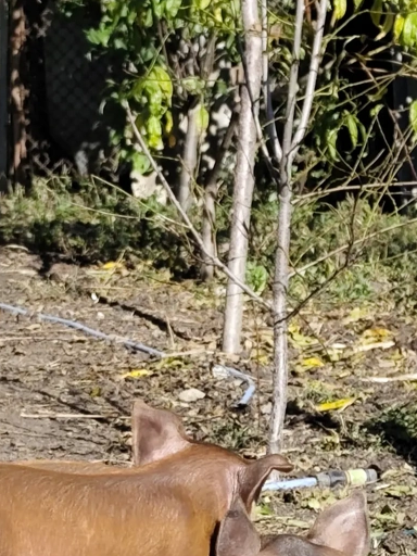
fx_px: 2843
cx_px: -51
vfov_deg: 11.0
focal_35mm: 177
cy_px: 653
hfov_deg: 8.3
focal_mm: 6.19
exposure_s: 1/1188
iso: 100
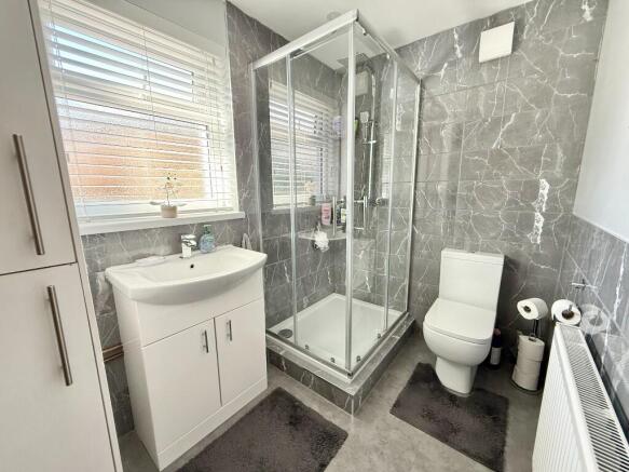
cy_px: 236
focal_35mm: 14
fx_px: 254
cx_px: 314
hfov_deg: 102.1
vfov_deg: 85.7
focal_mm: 2.22
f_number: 2.2
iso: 320
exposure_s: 1/99
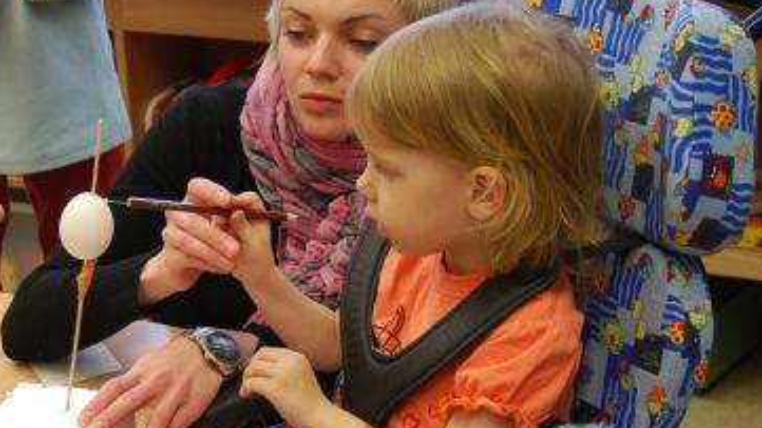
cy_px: 205
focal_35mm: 91
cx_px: 258
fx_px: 1839
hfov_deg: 23.3
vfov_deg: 13.3
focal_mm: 38
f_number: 4.5
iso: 200
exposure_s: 1/30
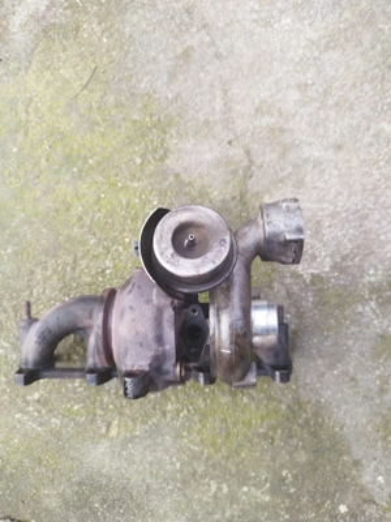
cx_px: 196
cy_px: 261
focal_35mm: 24
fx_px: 361
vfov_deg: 71.6
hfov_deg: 56.8
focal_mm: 5.89
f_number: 1.89
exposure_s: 1/100
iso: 100
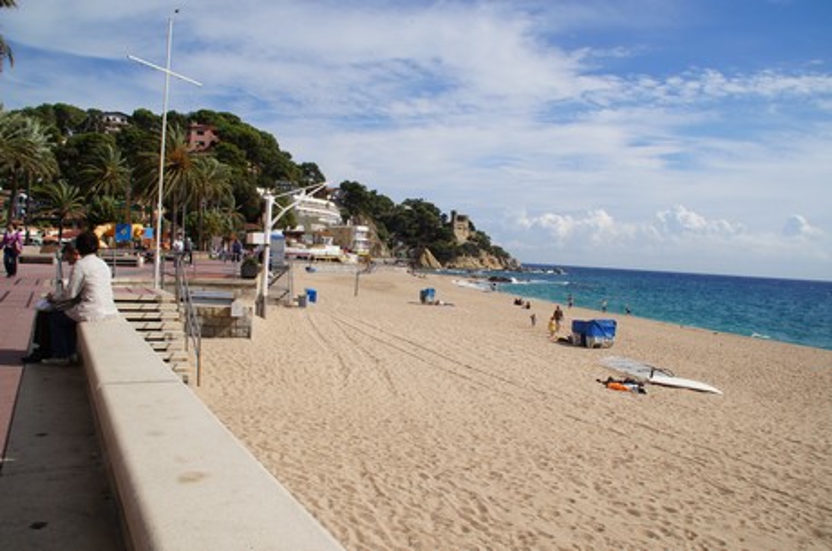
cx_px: 416
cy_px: 276
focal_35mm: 27
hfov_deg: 67.5
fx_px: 623
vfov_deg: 47.8
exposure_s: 1/250
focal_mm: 18
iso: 100
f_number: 11
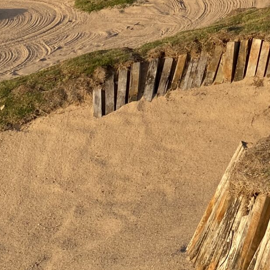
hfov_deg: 17.9
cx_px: 259
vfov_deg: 17.5
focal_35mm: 95
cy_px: -46
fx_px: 838
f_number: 1.8
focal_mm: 4.25
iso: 32
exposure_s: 1/965
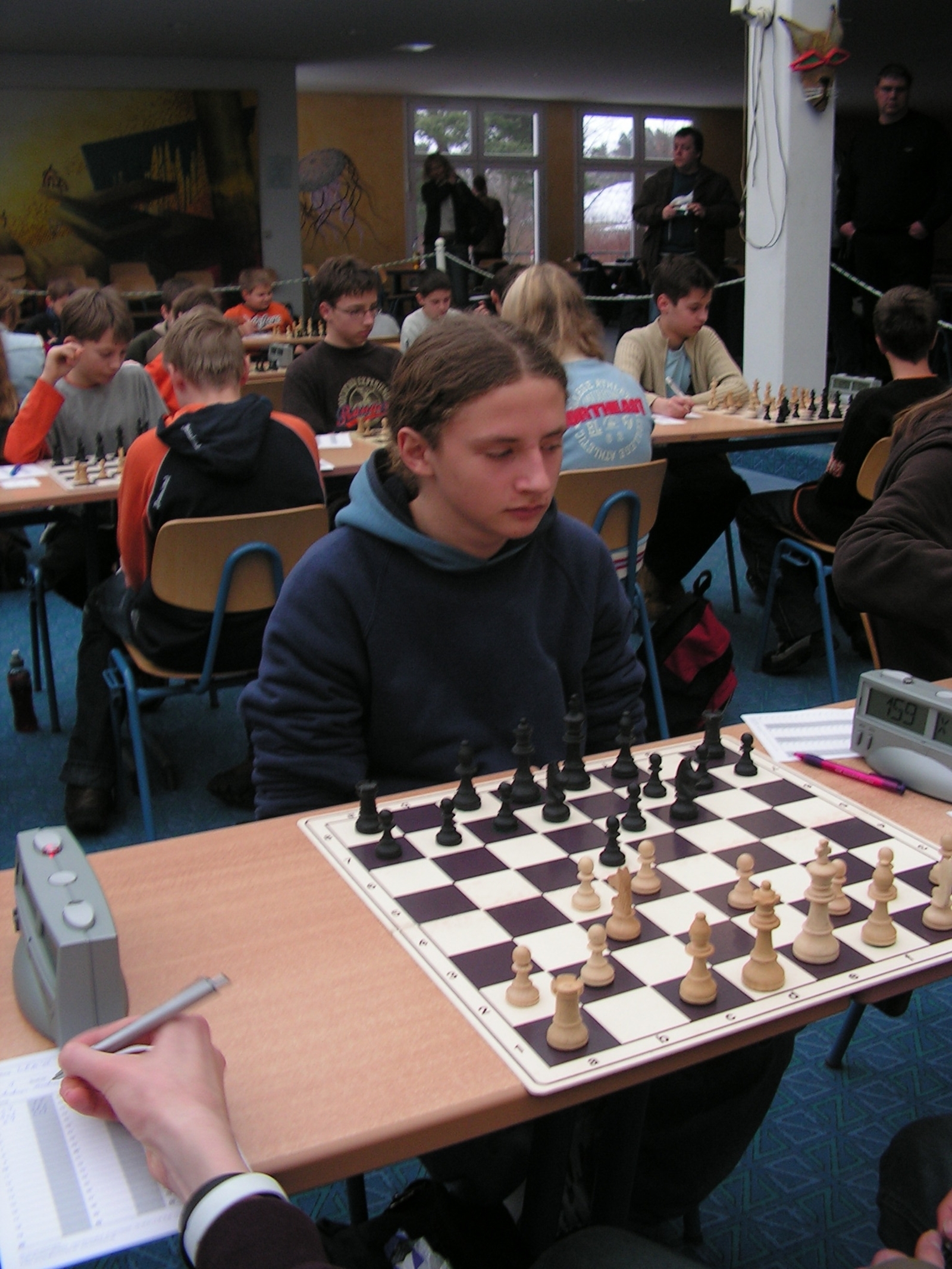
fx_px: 1320
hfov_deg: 39.7
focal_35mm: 36
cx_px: 476
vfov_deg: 51.4
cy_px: 634
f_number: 3.2
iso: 80
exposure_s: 1/40
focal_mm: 6
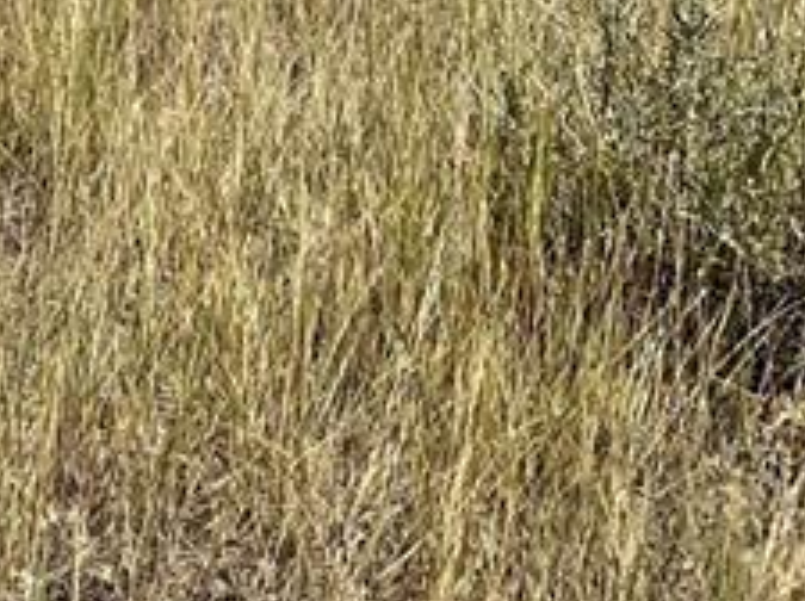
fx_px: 5503
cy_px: -463
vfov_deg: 6.1
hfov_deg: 8.4
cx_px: 154
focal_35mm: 237
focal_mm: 6
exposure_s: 1/2994
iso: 25
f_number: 2
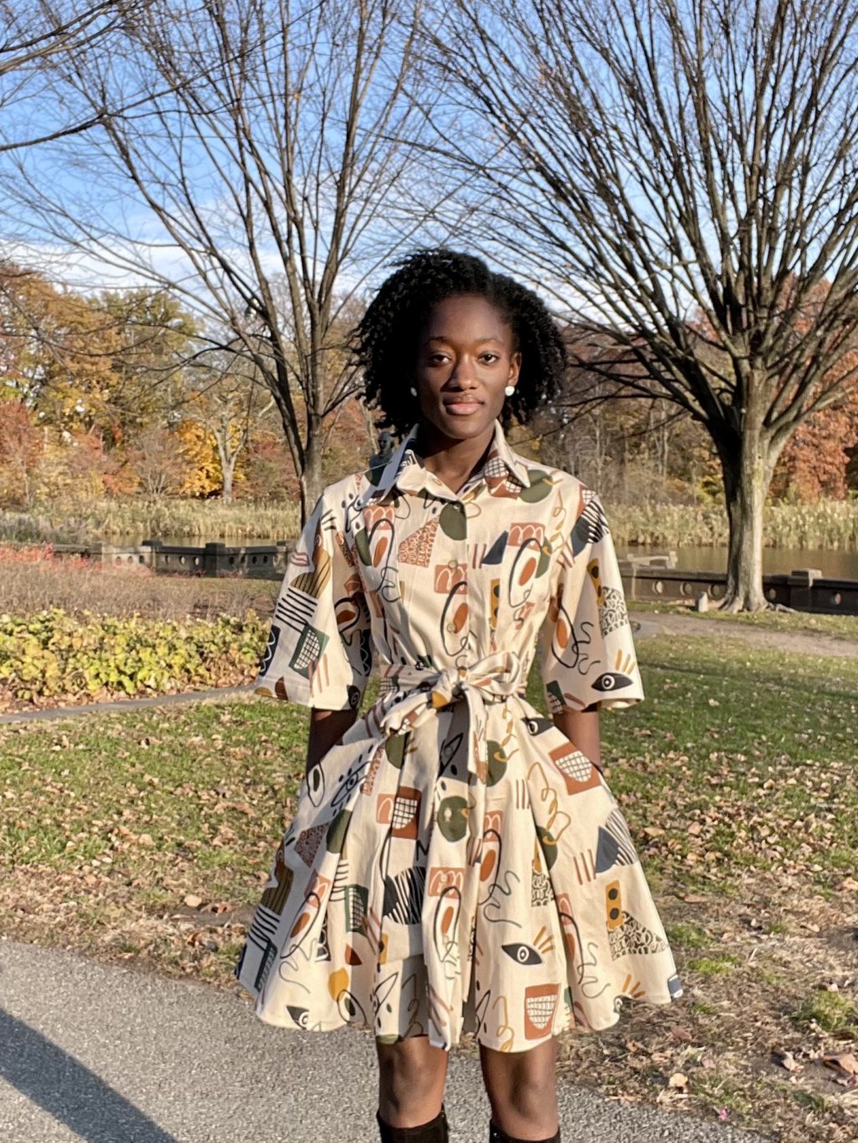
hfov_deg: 34.3
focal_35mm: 42
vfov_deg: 44.8
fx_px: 1387
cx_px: 354
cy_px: 569
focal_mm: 2.71
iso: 25
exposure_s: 1/474
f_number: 2.2
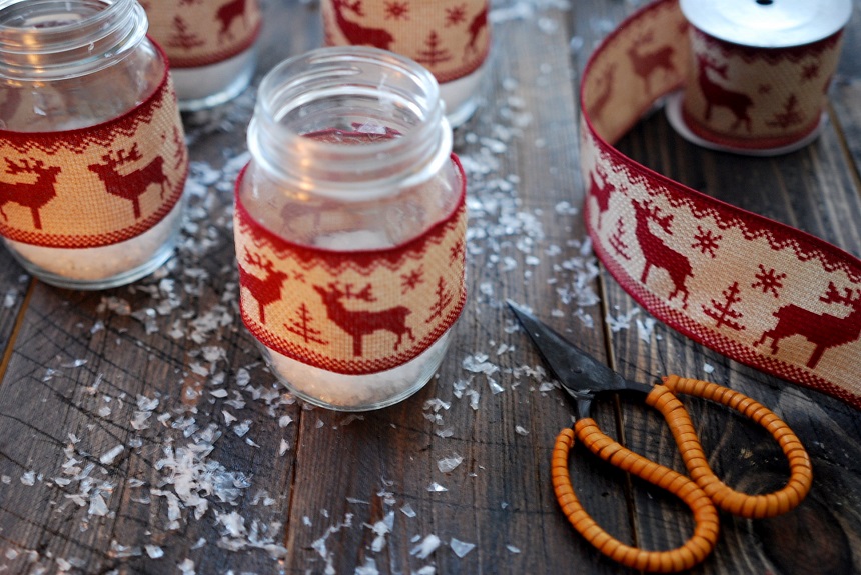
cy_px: 288
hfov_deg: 37.8
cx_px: 430
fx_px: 1257
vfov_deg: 25.8
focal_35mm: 52
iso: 400
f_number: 1.8
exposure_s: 1/13
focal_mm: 35
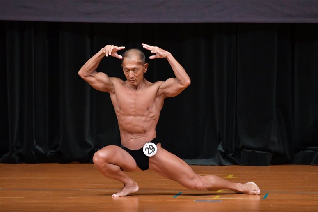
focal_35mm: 450
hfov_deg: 4.6
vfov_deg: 3.1
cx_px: 159
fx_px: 3973
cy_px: 106
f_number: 5.6
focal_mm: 300
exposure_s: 1/400
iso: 5000
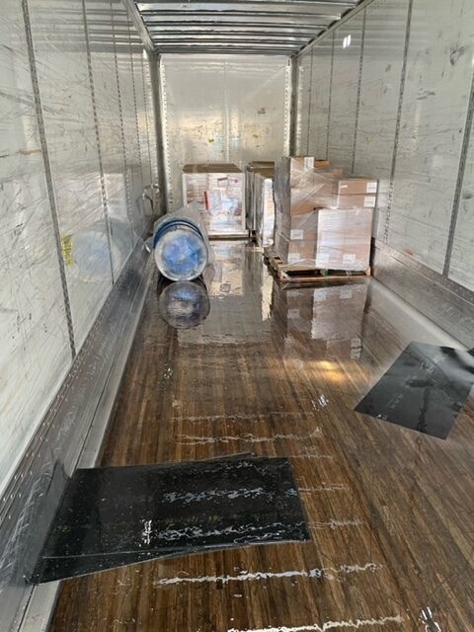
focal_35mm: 26
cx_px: 237
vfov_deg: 67.3
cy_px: 316
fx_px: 475
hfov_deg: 53.1
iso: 125
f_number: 1.6
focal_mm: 4.2
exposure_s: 1/81
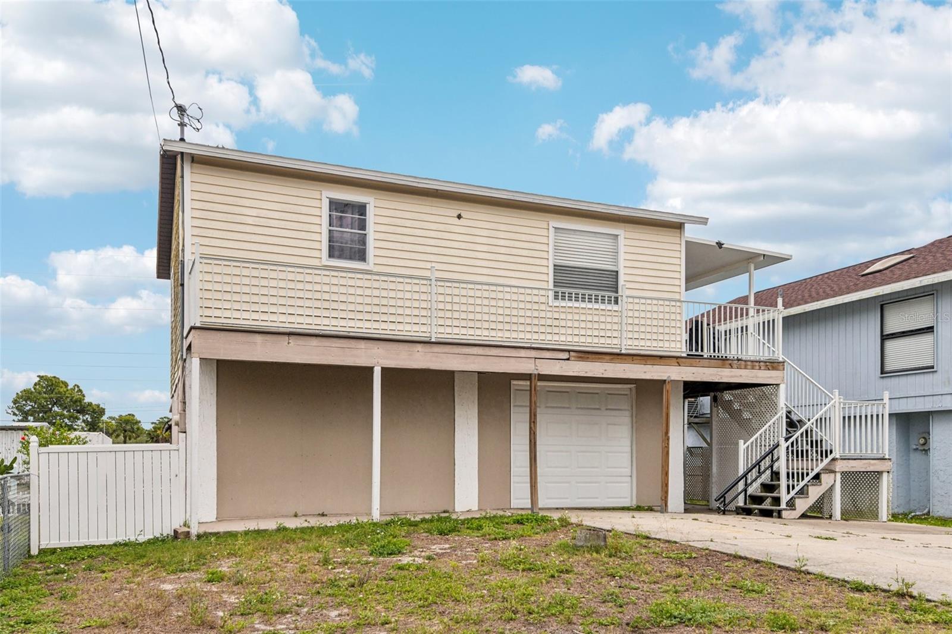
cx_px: 476
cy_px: 317
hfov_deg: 63.7
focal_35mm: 29
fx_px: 767
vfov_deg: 44.9
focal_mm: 29
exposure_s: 1/2000
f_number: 8
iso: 400
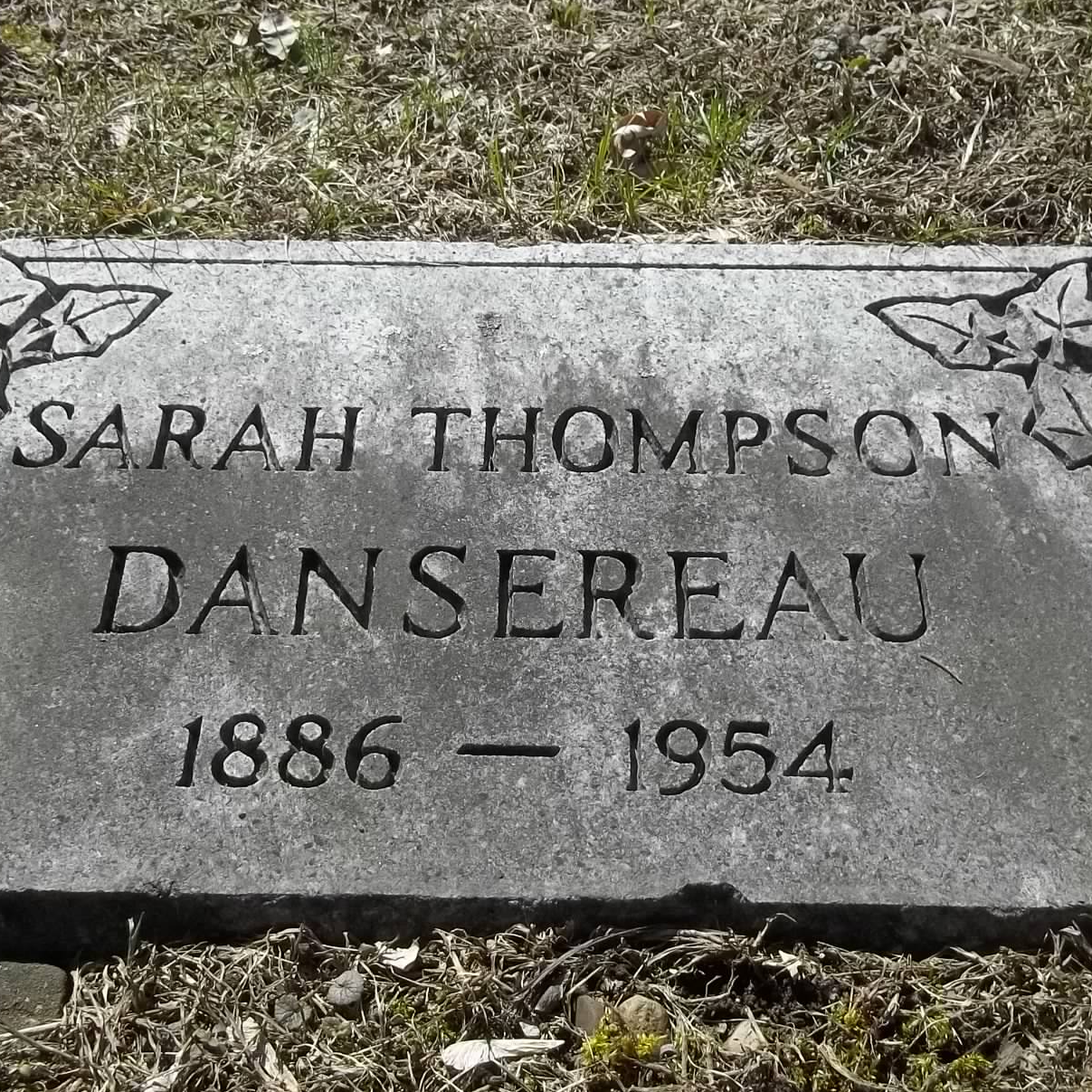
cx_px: 552
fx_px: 1713
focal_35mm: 48
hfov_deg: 35.4
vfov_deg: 35.4
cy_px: 531
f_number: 8.8
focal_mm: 5.7
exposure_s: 1/160
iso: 64
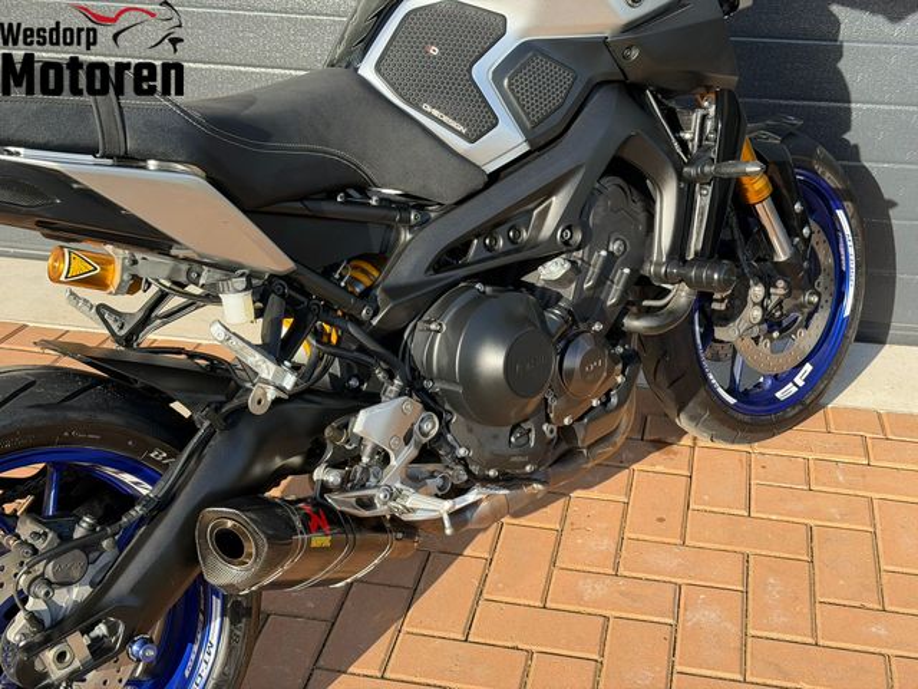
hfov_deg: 39.7
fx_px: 1273
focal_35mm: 48
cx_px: 459
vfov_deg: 30.3
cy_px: 344
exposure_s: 1/1403
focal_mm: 6.76
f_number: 1.78
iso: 80
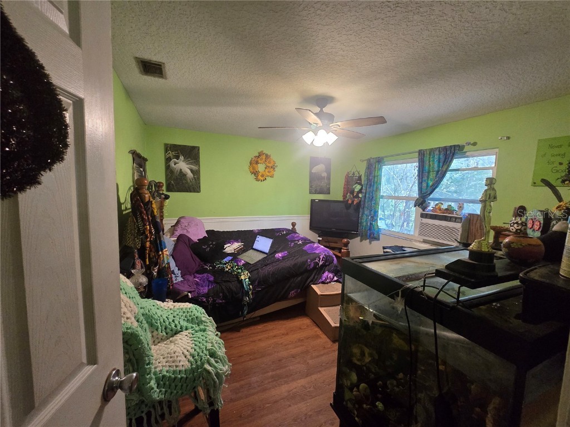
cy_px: 214
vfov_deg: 89.9
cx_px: 285
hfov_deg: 106.2
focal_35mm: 13
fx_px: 214
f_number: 2.2
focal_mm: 2.2
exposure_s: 1/60
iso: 640
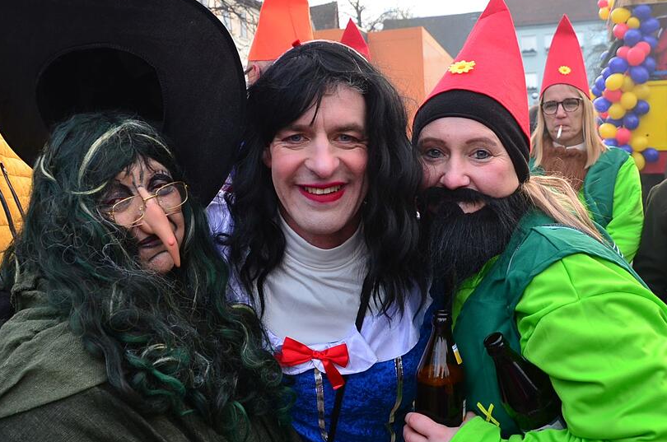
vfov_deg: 36.7
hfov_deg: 53.1
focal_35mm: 36
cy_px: 242
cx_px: 296
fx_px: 666
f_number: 5.6
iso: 400
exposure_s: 1/160
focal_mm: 18
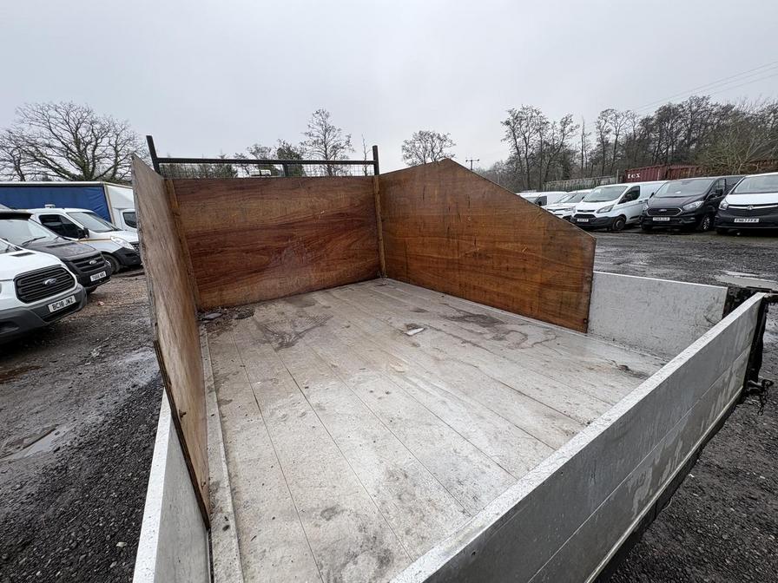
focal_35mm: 14
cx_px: 389
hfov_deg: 102.1
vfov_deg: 85.7
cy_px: 292
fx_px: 315
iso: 40
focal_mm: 2.22
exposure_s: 1/99
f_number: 2.2
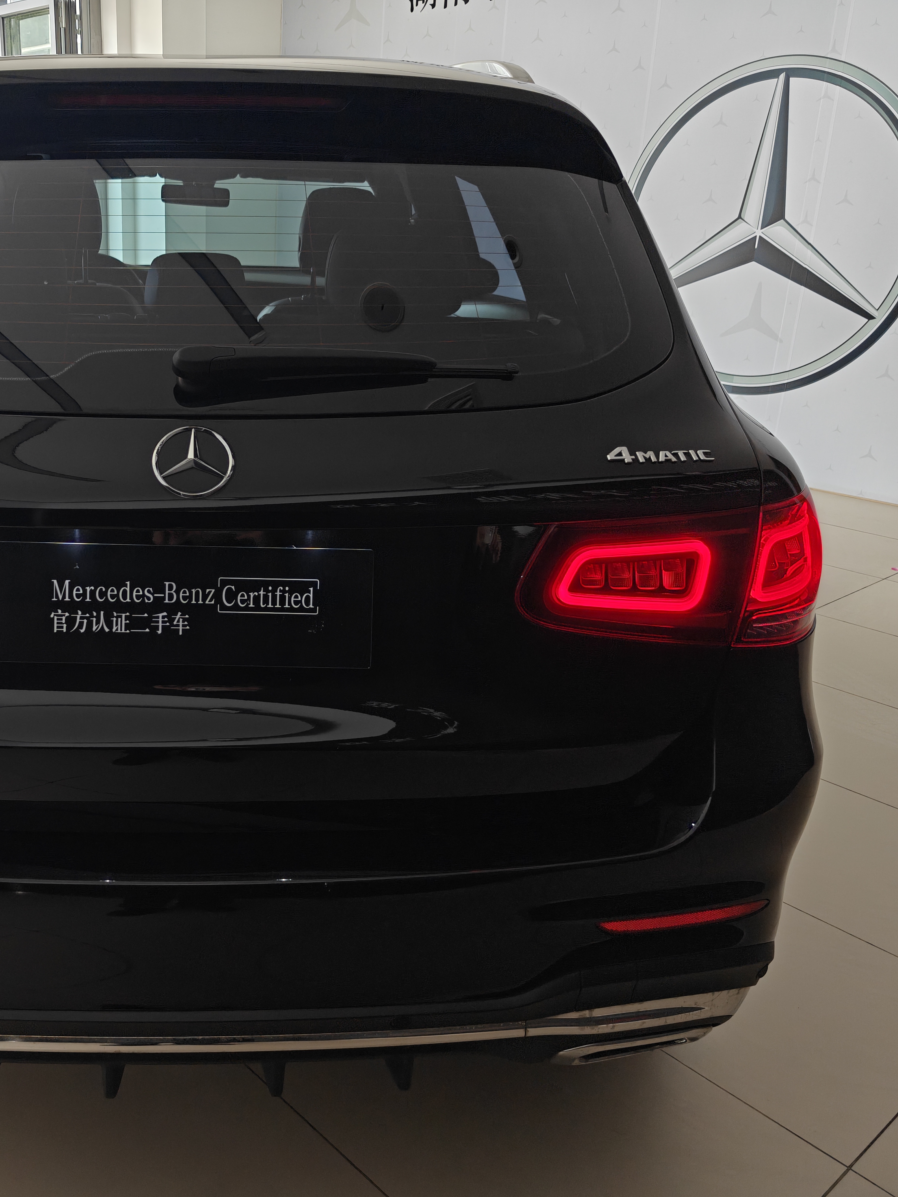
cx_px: 218
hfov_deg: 43.9
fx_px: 1072
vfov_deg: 58.4
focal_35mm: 31
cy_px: 603
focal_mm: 6.06
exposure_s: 1/56
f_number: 1.6
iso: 50
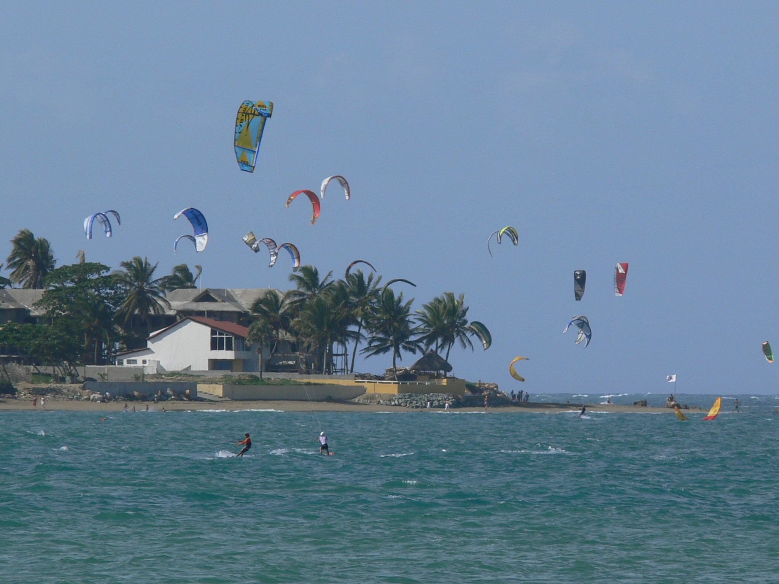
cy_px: 292
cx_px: 390
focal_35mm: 669
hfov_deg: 3.0
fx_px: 15055
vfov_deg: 2.2
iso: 80
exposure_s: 1/500
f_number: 7.1
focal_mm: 88.8
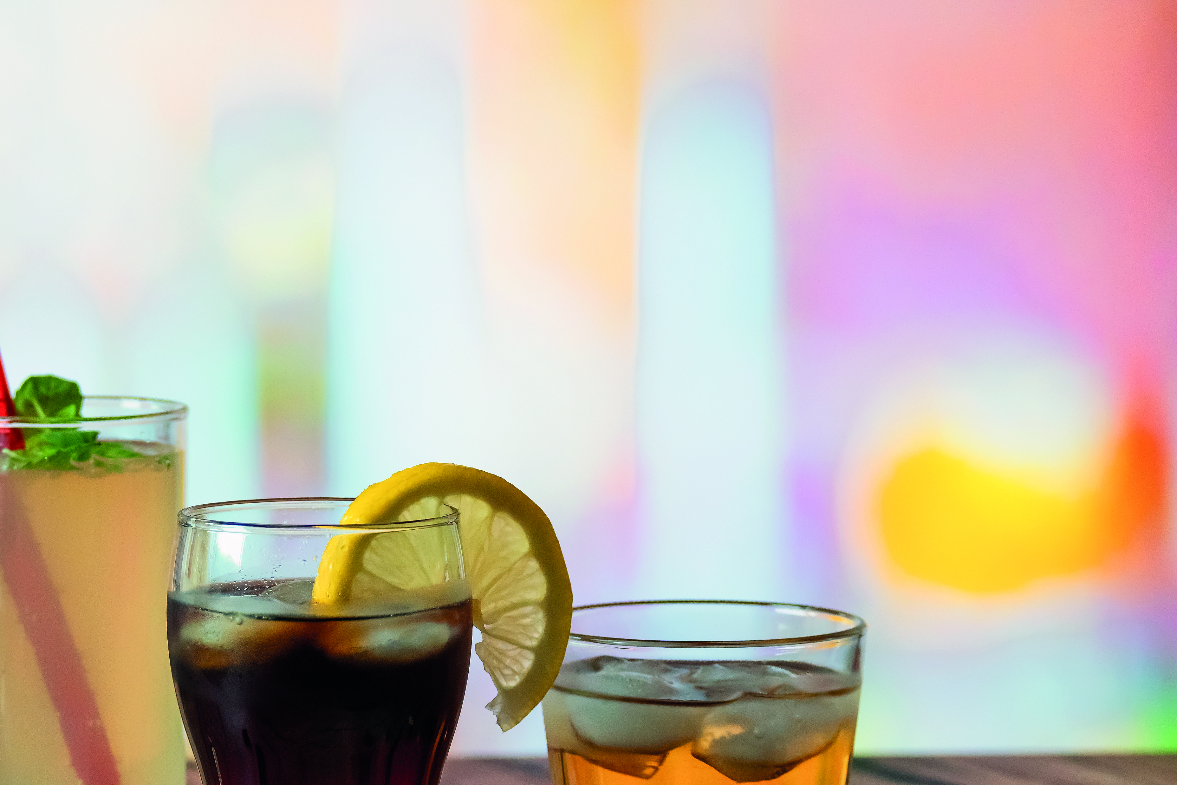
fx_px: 5296
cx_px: 318
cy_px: 540
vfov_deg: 8.5
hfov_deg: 12.6
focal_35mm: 162
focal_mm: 72
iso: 800
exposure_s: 1/125
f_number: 4.8
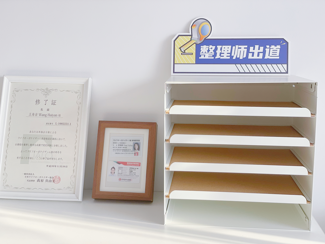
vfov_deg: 28.0
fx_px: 488
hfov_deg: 36.8
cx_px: 162
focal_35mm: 52
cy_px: 122
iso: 50
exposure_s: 1/122
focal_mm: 6
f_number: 2
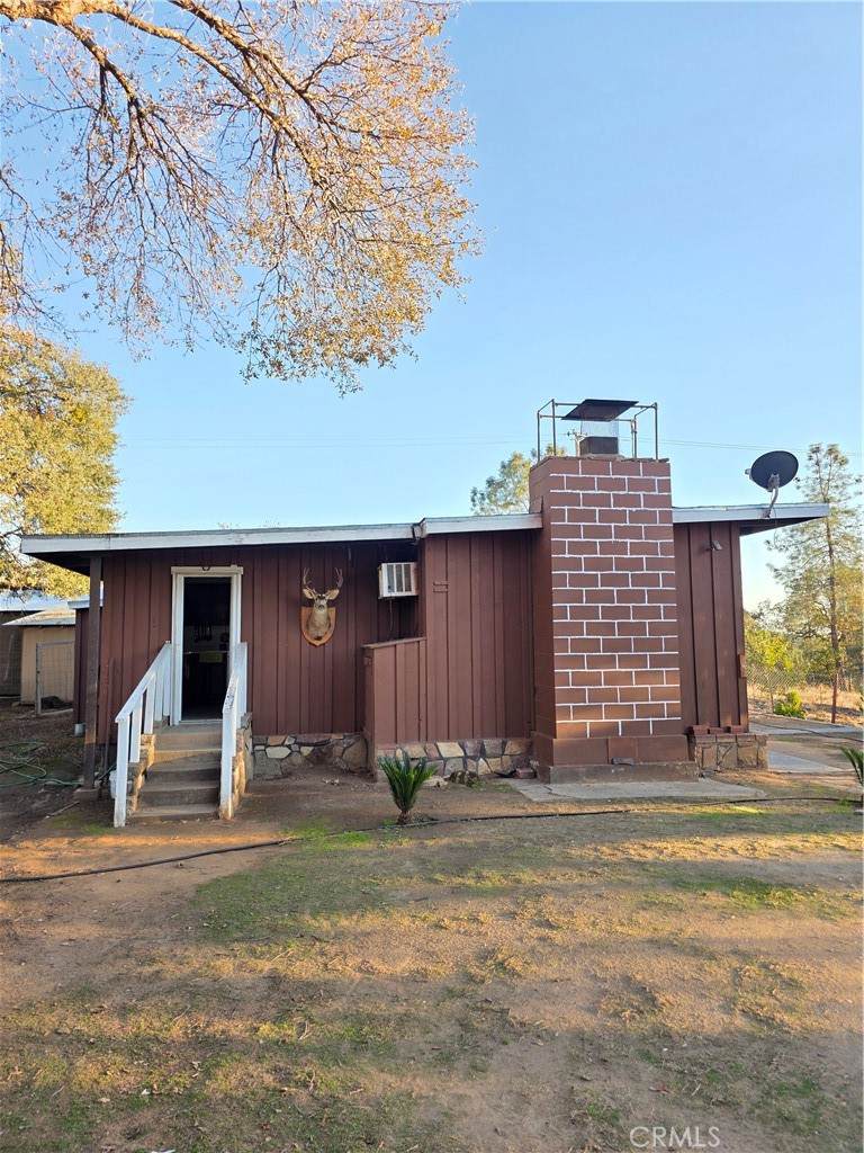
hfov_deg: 58.9
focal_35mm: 23
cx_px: 432
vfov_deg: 73.9
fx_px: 765
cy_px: 576
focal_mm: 6.3
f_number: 1.7
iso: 25
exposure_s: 1/180
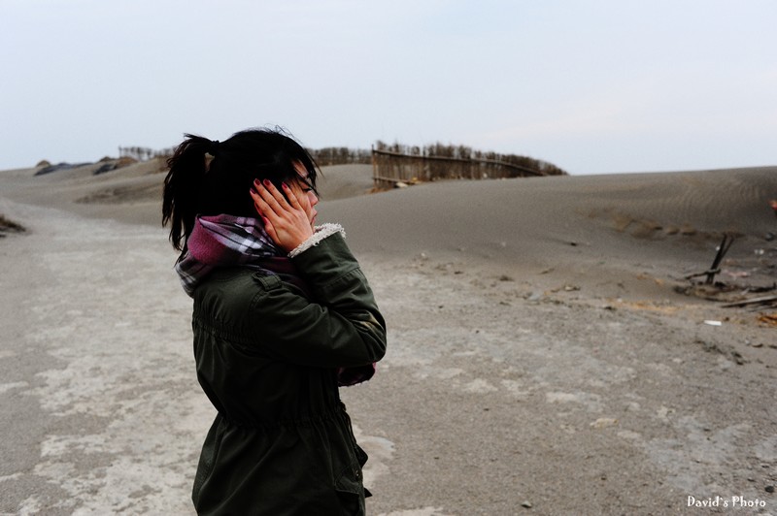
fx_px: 755
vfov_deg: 37.8
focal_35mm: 35
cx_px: 388
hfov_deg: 54.5
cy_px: 258
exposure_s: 1/200
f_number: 5.6
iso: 200
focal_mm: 35
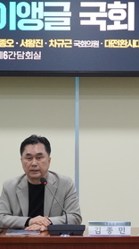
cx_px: 71
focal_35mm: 186
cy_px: 140
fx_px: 1223
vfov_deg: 11.6
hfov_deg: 6.5
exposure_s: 1/160
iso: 1600
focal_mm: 47
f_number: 5
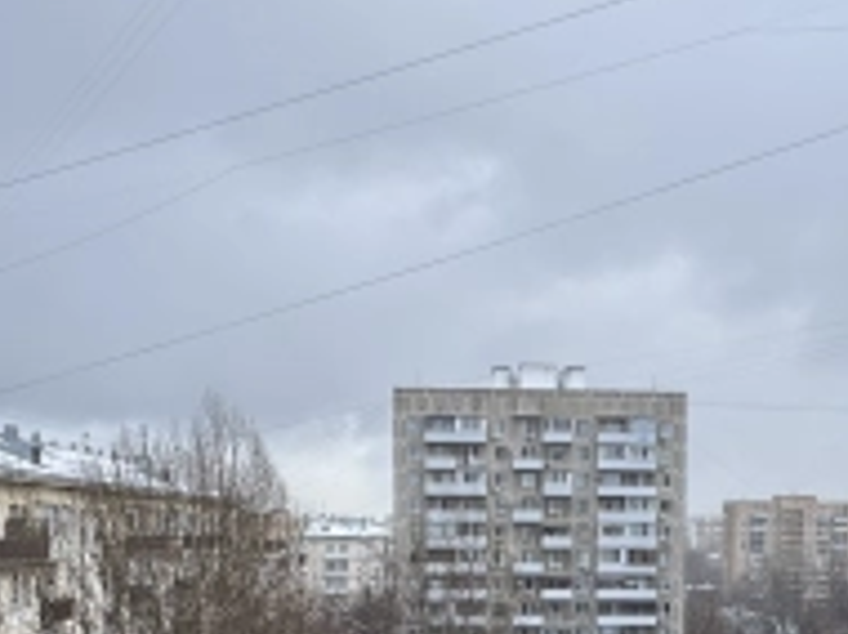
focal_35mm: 46
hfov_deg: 40.6
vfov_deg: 29.8
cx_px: 585
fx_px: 1125
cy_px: 603
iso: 40
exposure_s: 1/149
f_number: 2.2
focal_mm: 2.22
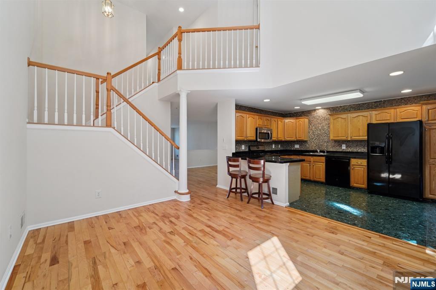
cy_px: 145
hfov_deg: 104.3
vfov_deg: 81.2
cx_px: 218
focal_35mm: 14
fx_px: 169
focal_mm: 14
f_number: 8
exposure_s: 1/40
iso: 400
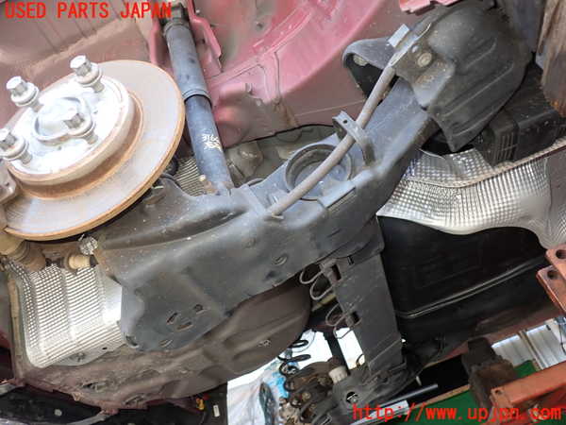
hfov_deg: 60.0
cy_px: 212
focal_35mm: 30
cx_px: 283
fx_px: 491
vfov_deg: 46.8
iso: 100
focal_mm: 5.4
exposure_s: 1/80
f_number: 2.3
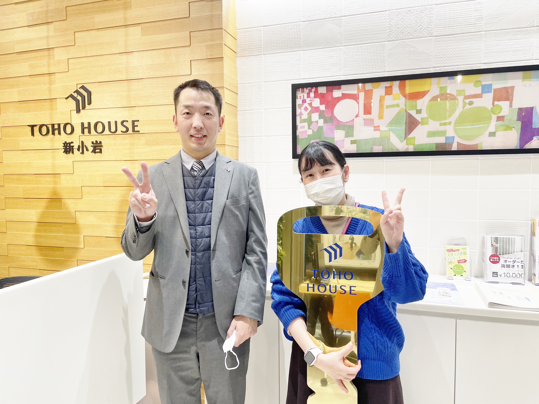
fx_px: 405
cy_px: 202
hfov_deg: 67.3
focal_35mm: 26
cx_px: 270
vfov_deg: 53.1
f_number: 1.6
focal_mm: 4.2
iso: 80
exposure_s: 1/100
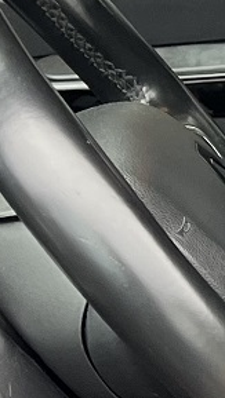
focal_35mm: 196
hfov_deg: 5.6
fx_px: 2075
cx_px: 790
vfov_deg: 11.0
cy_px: 295
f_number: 1.5
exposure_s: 1/121
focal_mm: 5.7
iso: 100
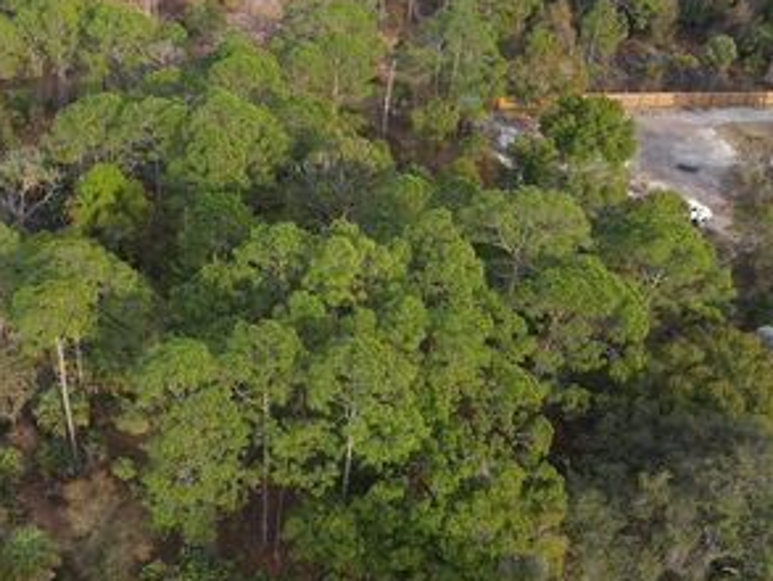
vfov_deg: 35.1
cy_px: 339
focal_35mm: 41
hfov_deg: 44.5
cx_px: 211
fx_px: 916
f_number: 2.8
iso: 100
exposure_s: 1/100
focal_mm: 4.5
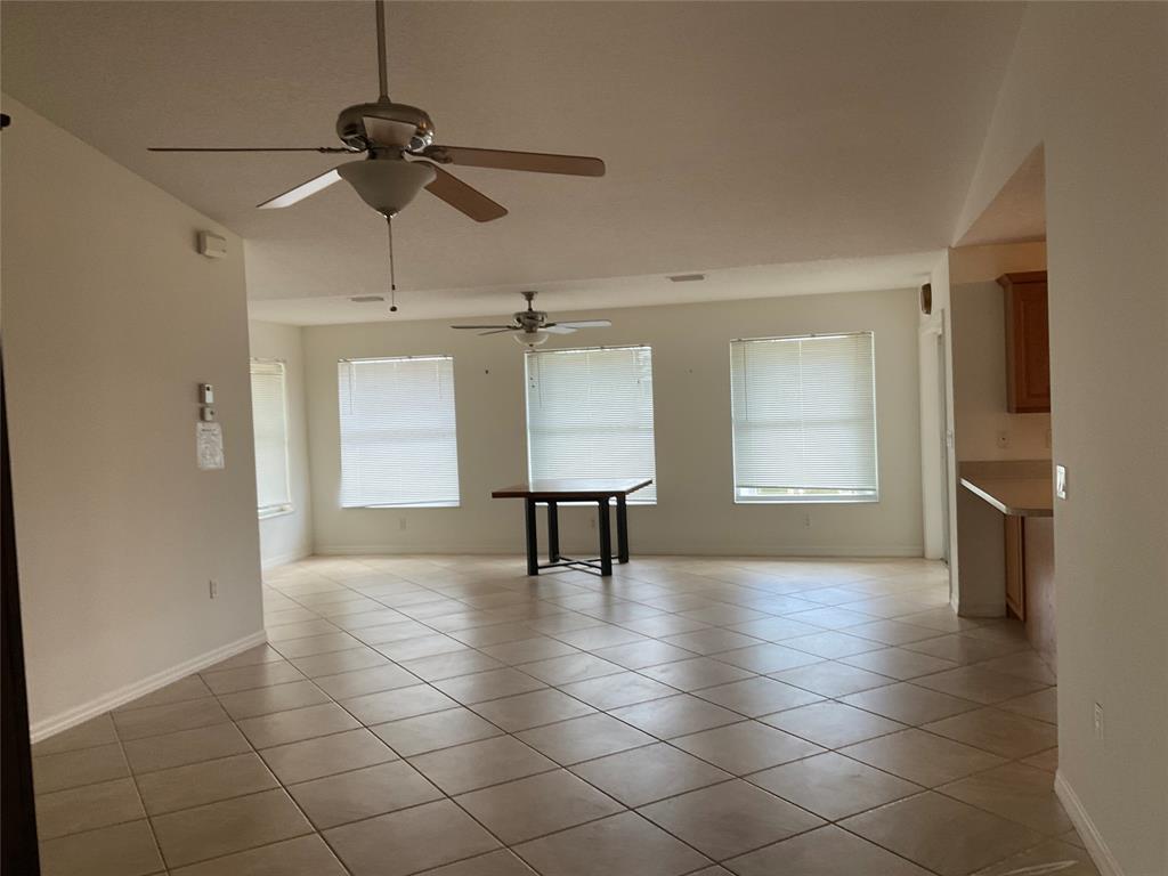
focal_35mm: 29
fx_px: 979
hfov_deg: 61.7
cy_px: 438
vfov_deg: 48.2
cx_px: 584
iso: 50
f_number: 1.8
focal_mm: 3
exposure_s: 1/60
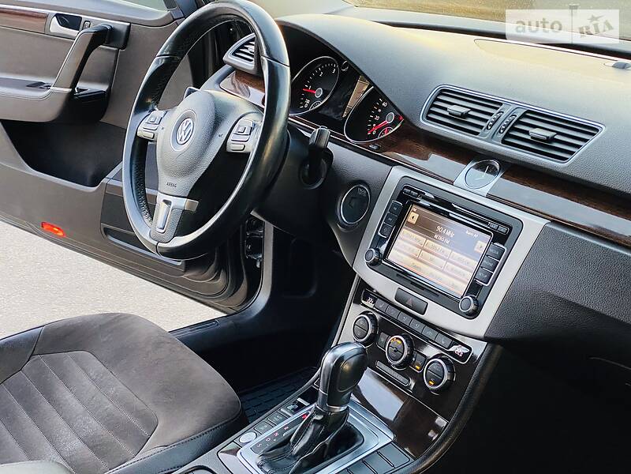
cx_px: 316
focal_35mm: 52
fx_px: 948
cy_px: 237
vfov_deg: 28.0
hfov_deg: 36.8
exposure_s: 1/76
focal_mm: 6
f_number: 2
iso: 160
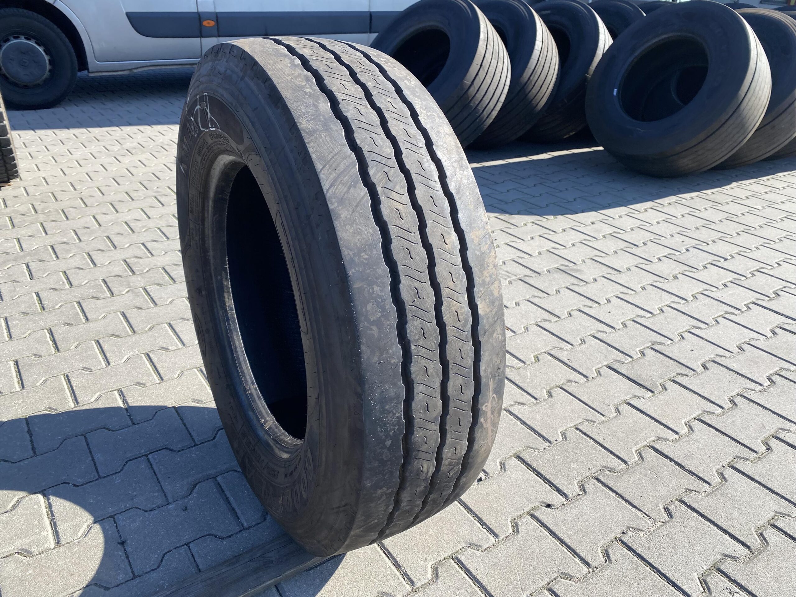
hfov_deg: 67.3
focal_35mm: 26
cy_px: 298
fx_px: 598
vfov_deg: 53.1
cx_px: 398
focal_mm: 4.25
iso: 32
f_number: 1.8
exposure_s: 1/1007
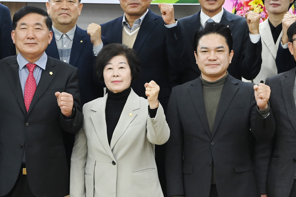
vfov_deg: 11.2
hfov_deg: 16.8
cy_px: 105
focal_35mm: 122
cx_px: 122
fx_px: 1003
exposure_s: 1/250
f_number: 6.3
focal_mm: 62
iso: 3200
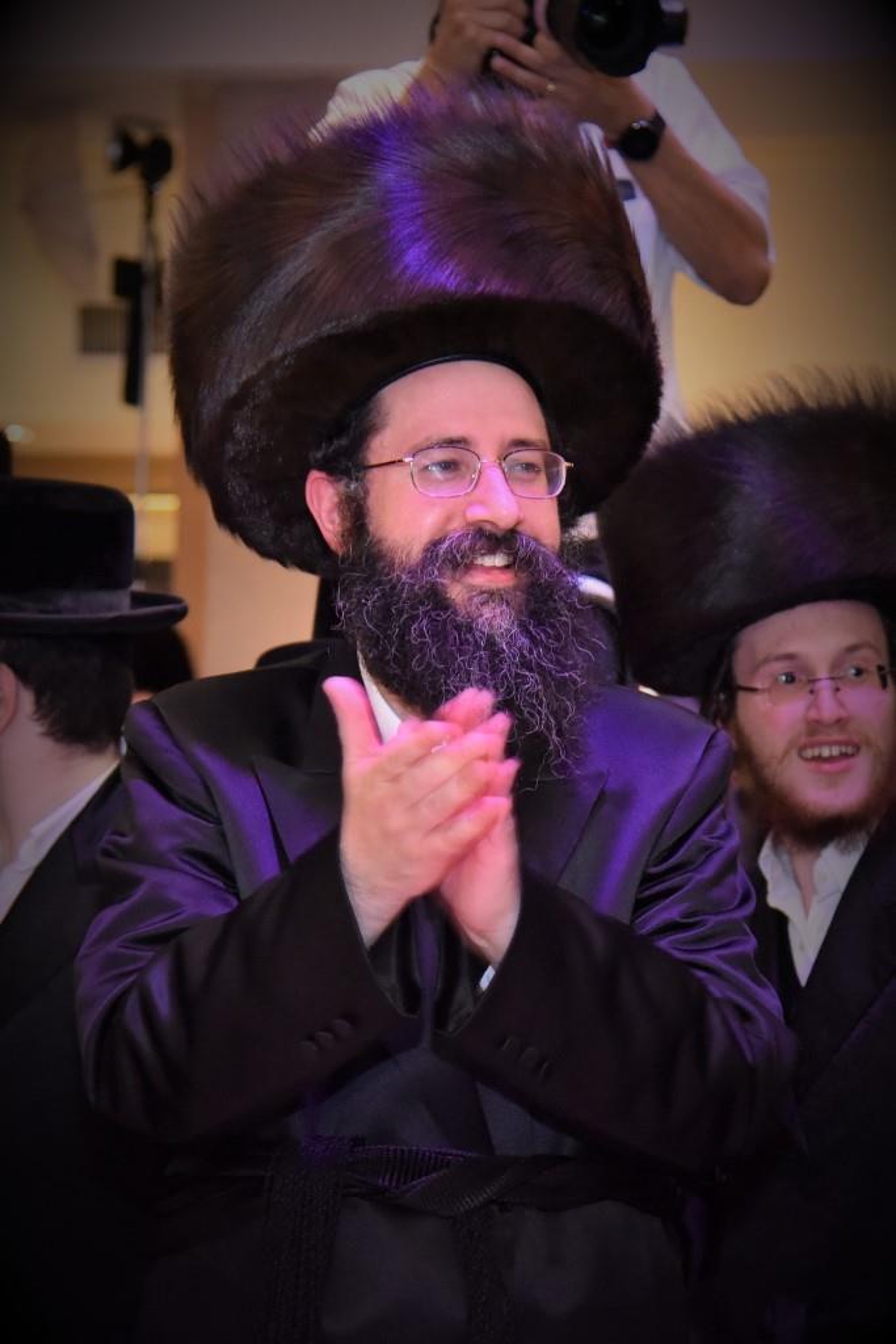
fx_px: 2314
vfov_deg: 32.4
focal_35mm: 62
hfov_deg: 21.9
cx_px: 448
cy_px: 672
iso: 2500
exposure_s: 1/125
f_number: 4
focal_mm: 62
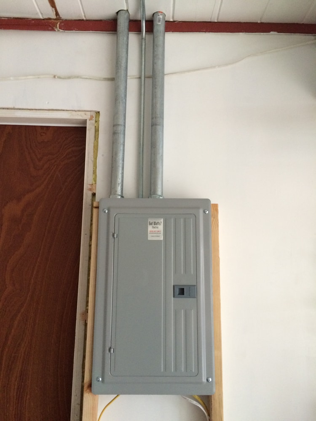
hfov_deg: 48.2
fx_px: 353
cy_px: 210
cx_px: 158
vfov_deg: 61.7
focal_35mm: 29
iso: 250
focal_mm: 4.15
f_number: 2.2
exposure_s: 1/24
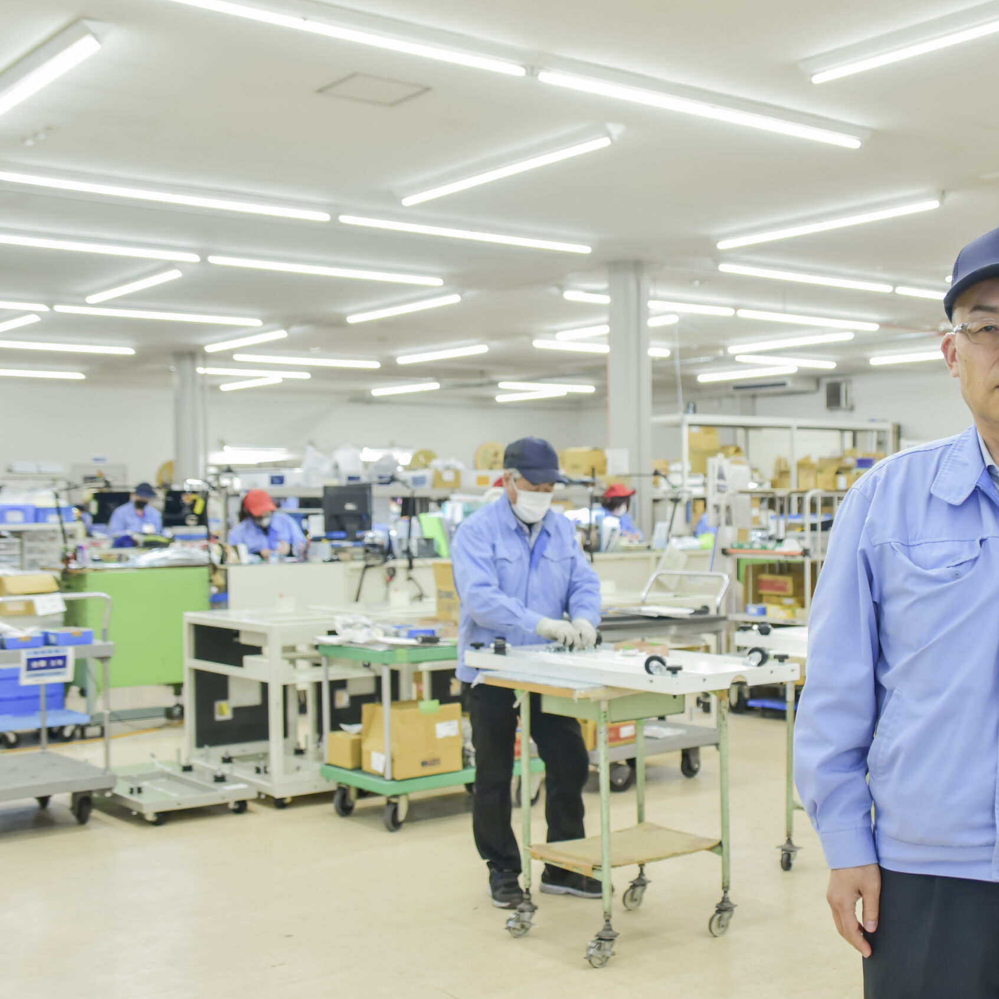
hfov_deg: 36.9
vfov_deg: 37.6
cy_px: 499
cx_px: 708
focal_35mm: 45
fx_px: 1469
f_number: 3.8
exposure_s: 1/160
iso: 1600
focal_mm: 35
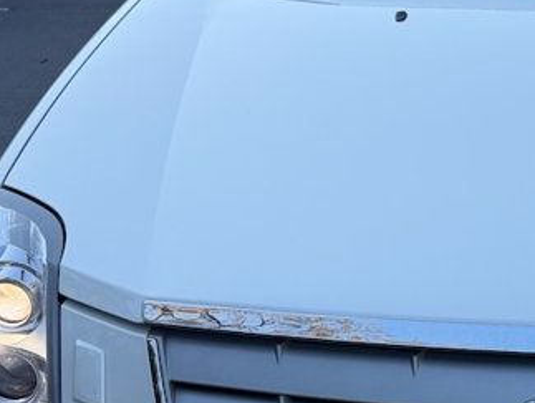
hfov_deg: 24.5
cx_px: 528
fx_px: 1176
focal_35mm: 76
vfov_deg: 19.4
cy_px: 274
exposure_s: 1/1075
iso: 80
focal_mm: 6.76
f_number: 1.78
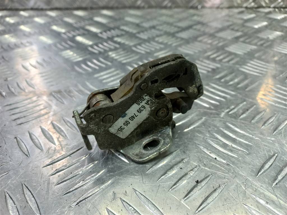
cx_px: 144
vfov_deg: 54.9
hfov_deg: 69.4
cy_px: 108
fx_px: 207
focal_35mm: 25
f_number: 1.8
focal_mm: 4.6
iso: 64
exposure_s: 1/50
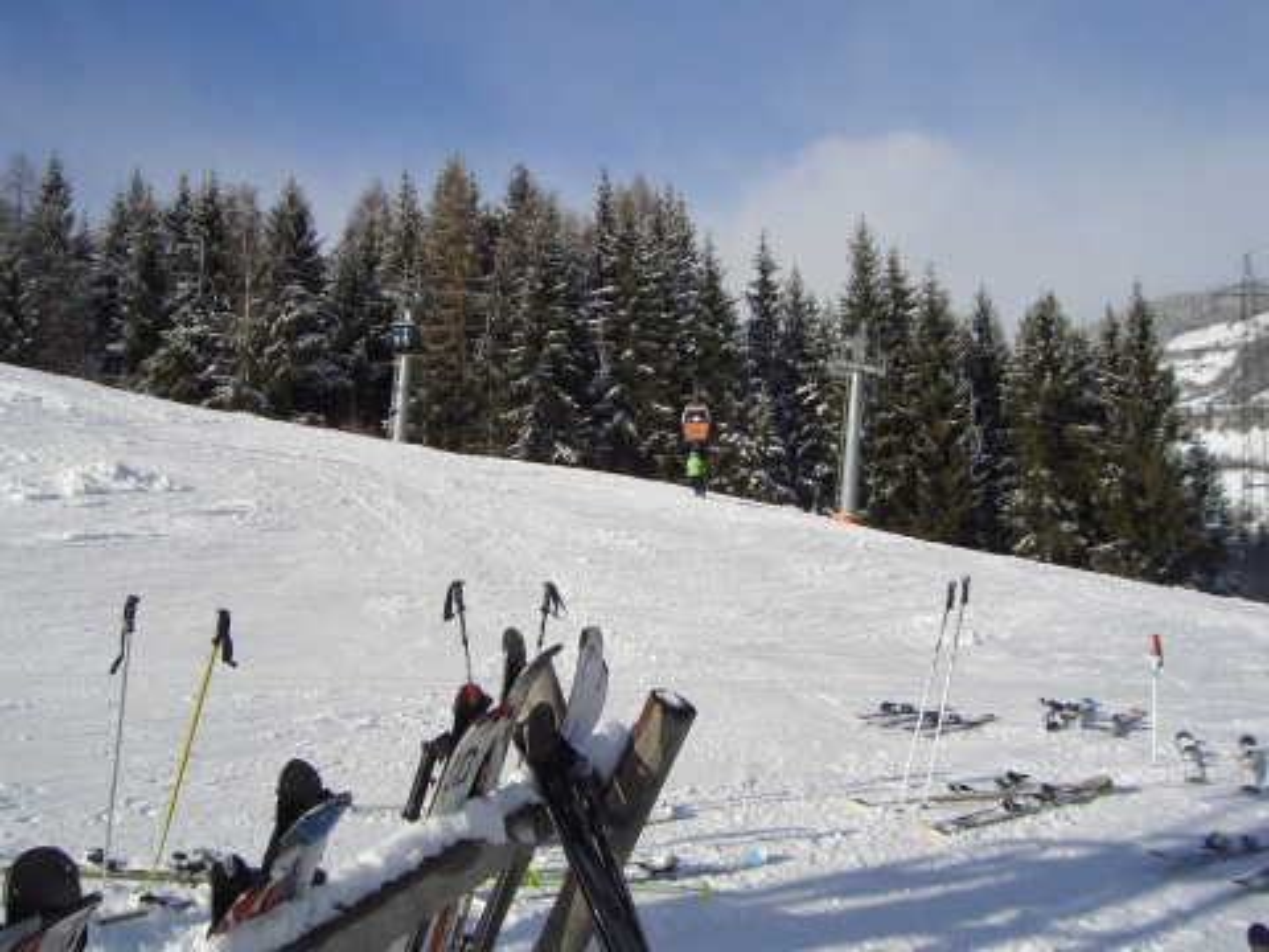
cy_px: 476
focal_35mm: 39
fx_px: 1430
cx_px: 634
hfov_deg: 47.9
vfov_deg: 36.8
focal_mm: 8
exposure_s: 1/1600
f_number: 4.8
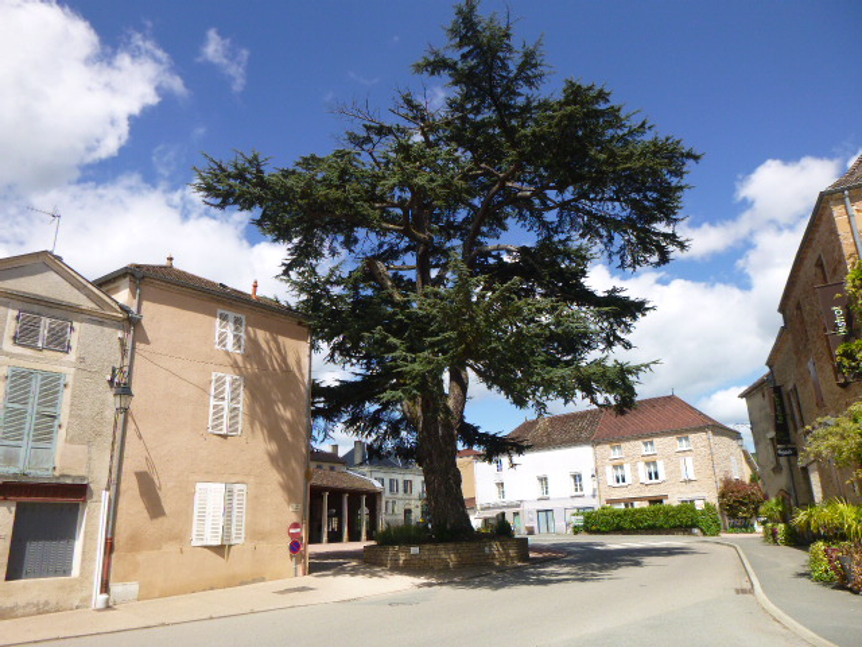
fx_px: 623
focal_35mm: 25
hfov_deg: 69.4
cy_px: 324
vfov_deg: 54.9
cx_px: 431
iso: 100
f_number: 3.9
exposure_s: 1/500
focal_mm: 4.5
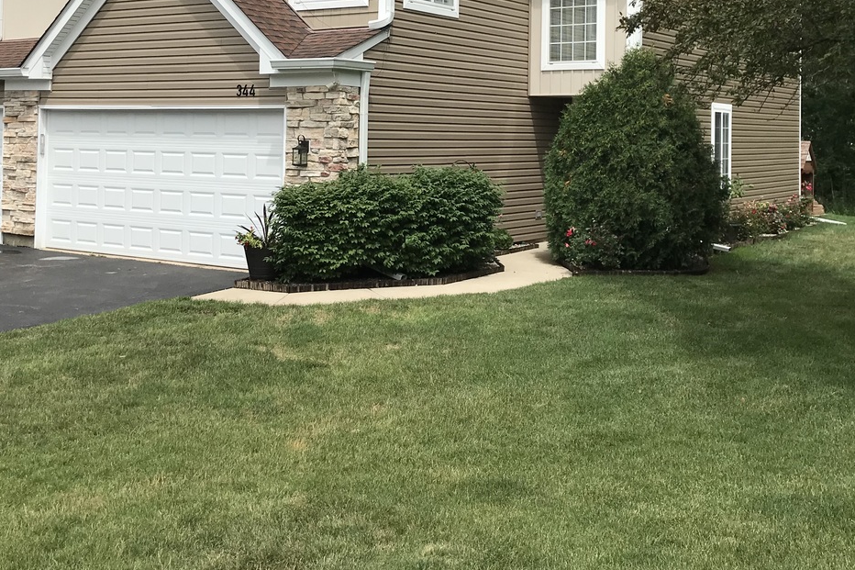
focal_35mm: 45
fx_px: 1068
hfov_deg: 43.6
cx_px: 425
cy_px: 111
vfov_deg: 29.2
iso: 20
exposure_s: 1/3300
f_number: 1.8
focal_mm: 3.99
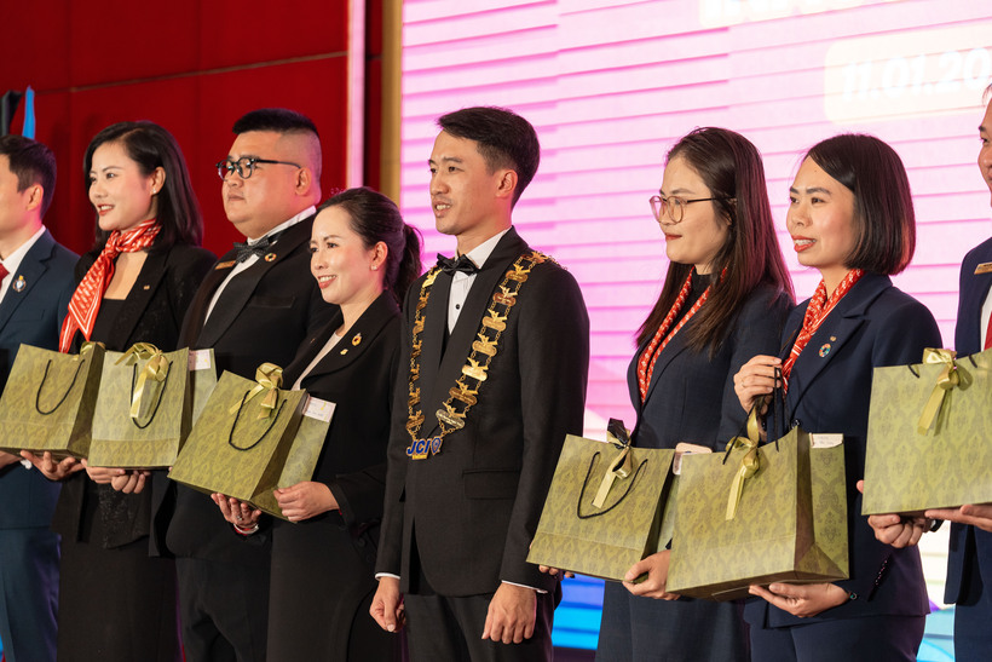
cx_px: 496
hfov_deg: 15.4
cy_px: 331
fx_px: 3665
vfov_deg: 10.3
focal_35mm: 133
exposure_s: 1/250
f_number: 3.5
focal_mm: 133
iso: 1250
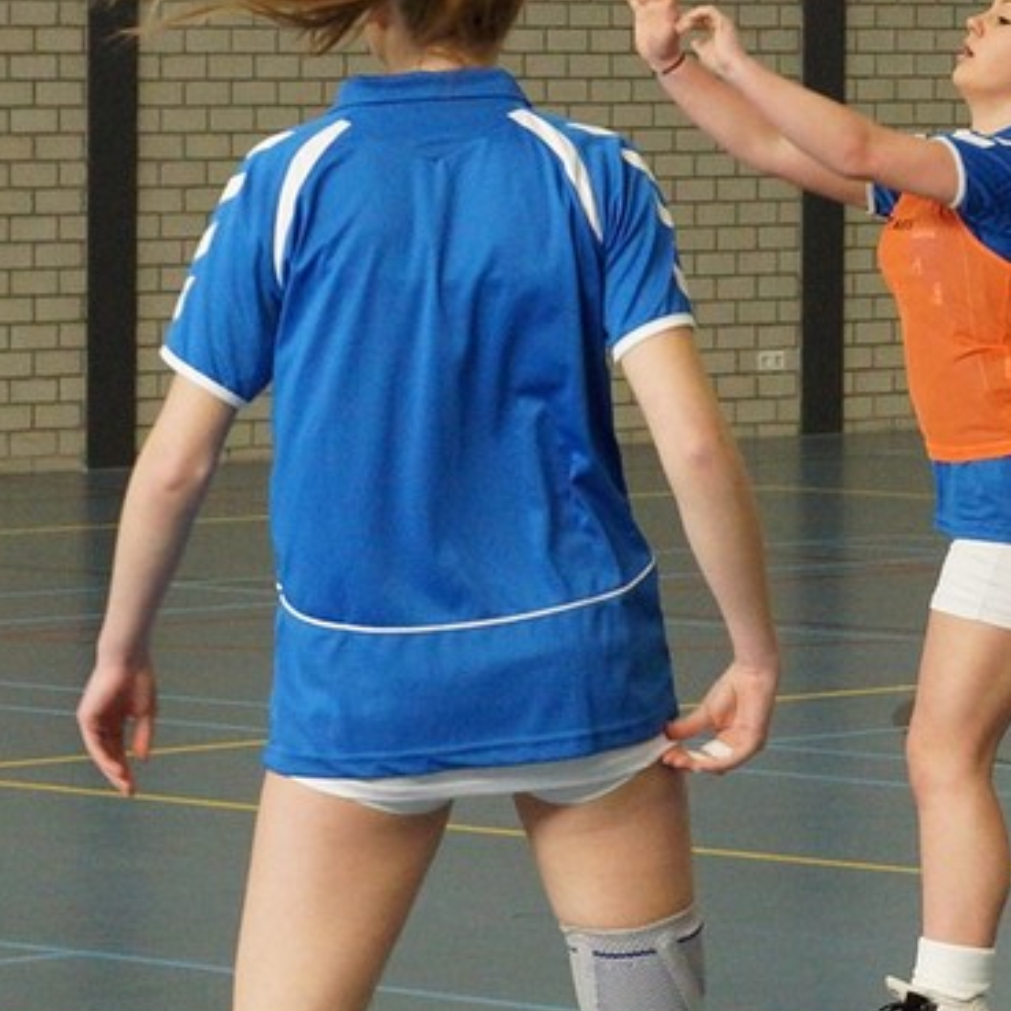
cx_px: 427
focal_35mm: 177
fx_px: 5849
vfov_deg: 9.9
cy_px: 578
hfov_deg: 9.9
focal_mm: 50
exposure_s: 1/250
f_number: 5.6
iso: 1250
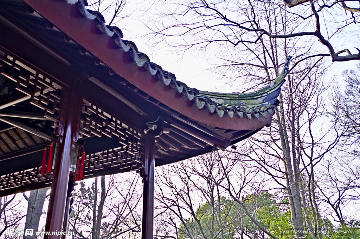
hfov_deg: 53.2
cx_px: 180
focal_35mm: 36
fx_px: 359
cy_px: 120
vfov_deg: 36.7
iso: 400
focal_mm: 24.38
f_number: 5.6
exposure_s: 1/250
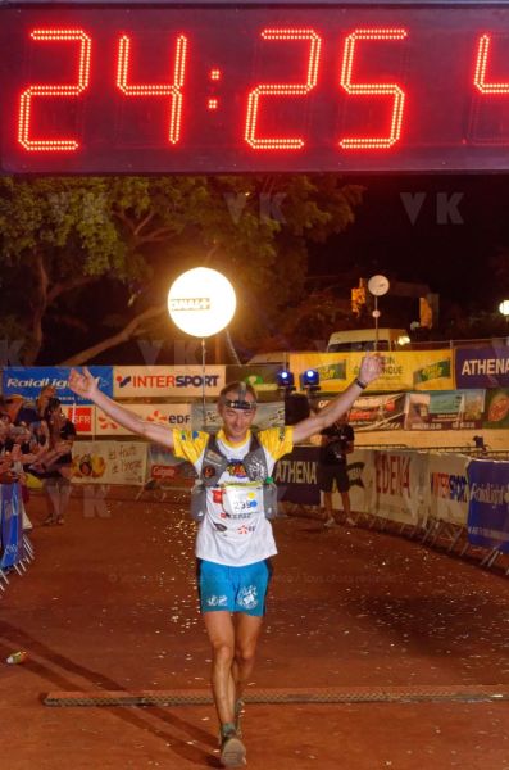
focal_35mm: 105
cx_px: 254
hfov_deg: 13.0
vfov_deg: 19.5
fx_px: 2238
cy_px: 385
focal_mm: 70
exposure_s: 1/60
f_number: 5.6
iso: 1000
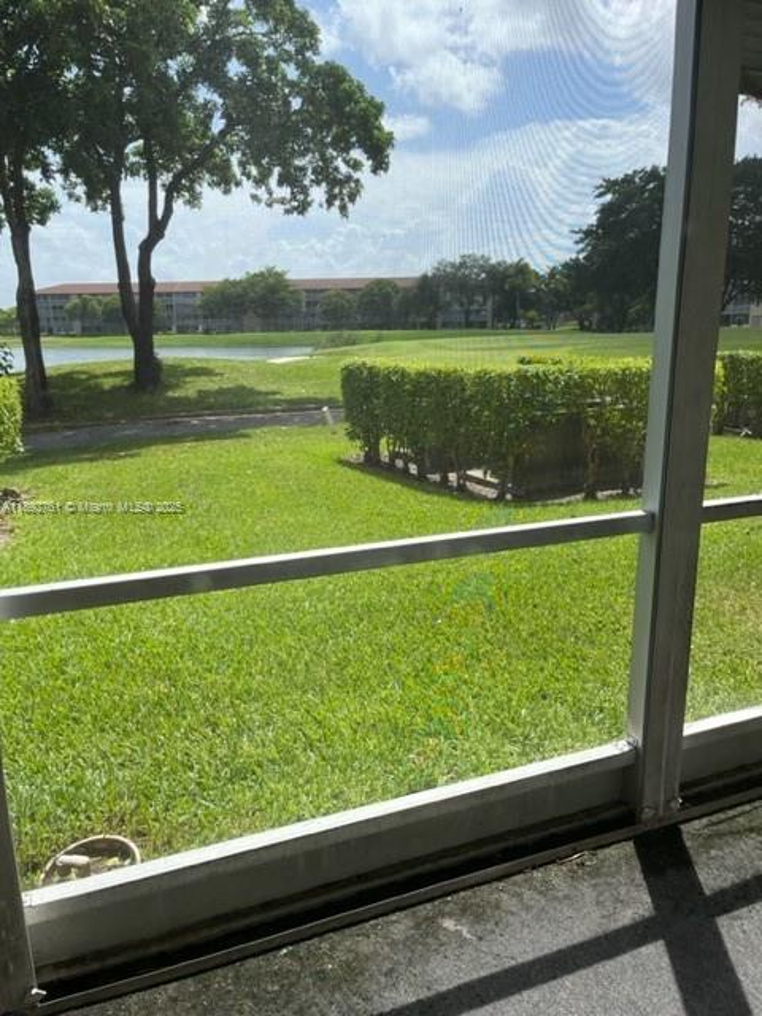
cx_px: 381
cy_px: 508
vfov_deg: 67.3
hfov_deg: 53.1
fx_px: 763
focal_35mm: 26
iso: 50
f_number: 1.6
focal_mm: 5.1
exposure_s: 1/1992
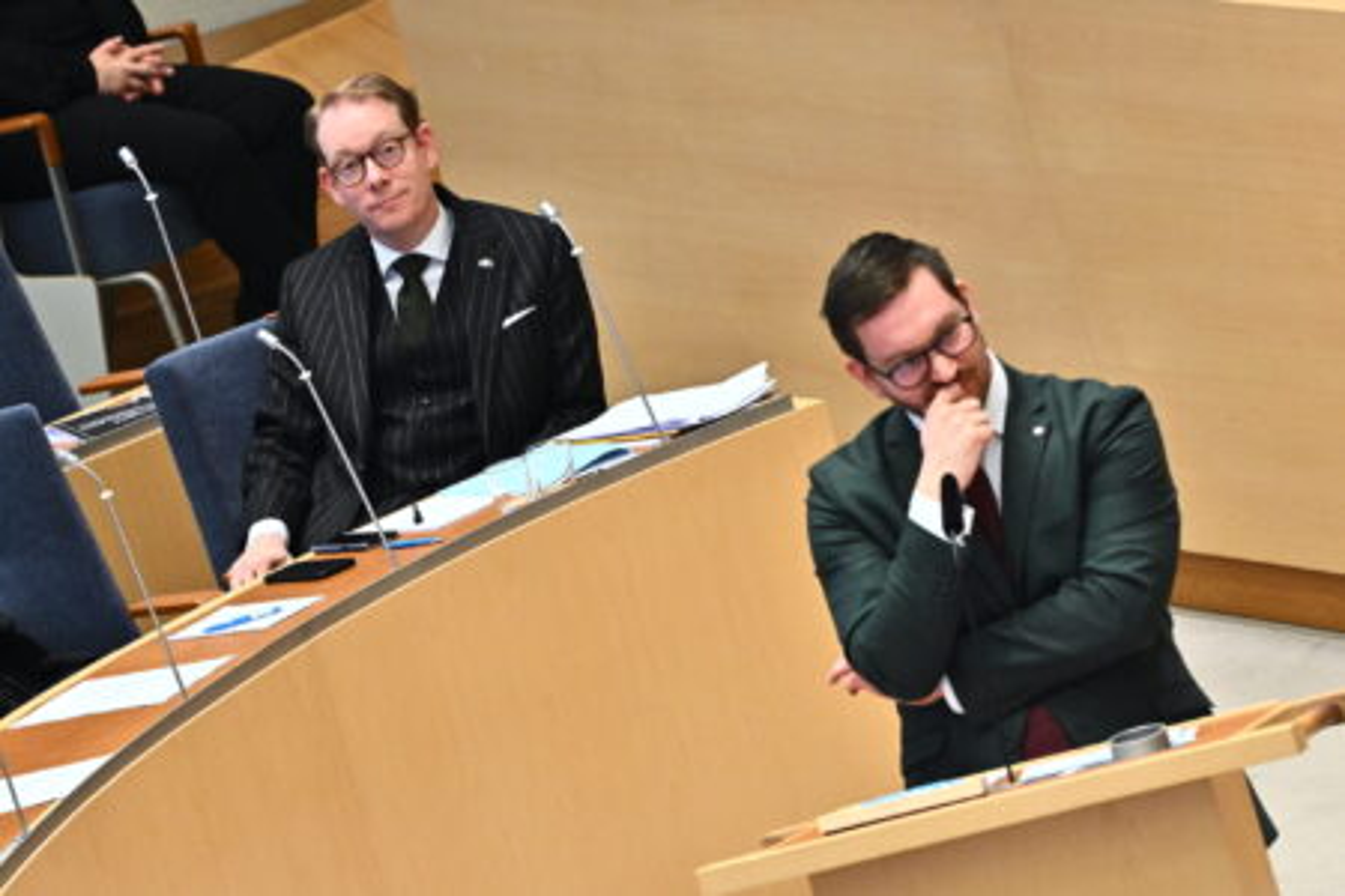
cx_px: 672
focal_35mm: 390
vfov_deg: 3.5
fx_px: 14570
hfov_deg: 5.3
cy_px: 448
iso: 4000
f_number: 11
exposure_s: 1/60
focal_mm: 390
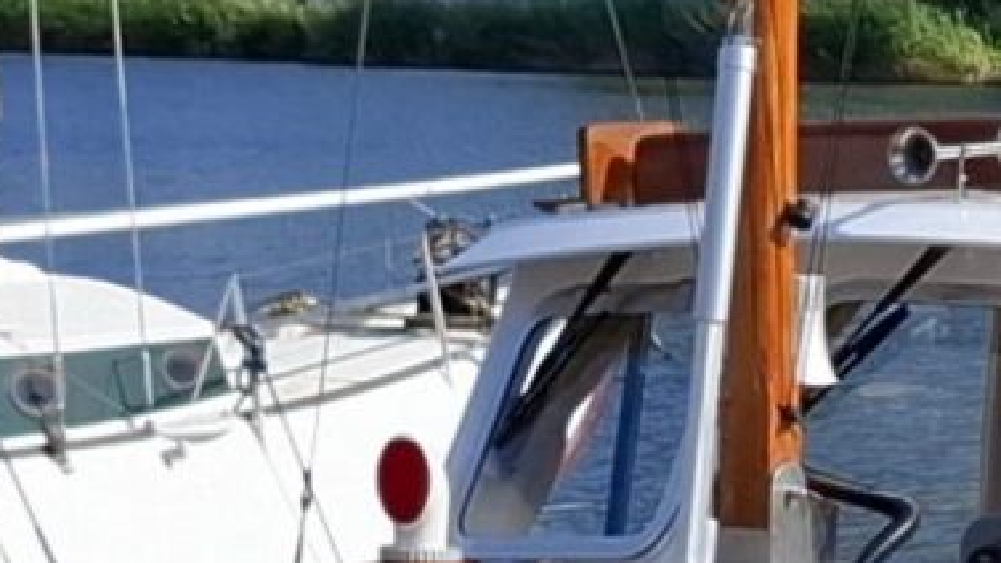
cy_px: 497
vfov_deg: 9.1
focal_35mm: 133
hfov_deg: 15.9
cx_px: 980
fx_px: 3530
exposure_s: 1/5000
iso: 50
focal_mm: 5.54
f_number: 1.8
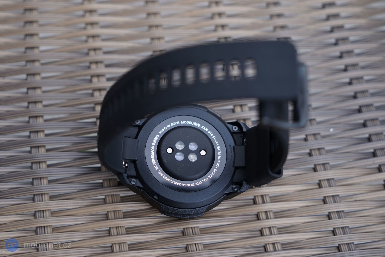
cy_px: 128
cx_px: 192
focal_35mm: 52
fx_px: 556
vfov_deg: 26.0
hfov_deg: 38.2
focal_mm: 52
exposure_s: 1/100
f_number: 4
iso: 250
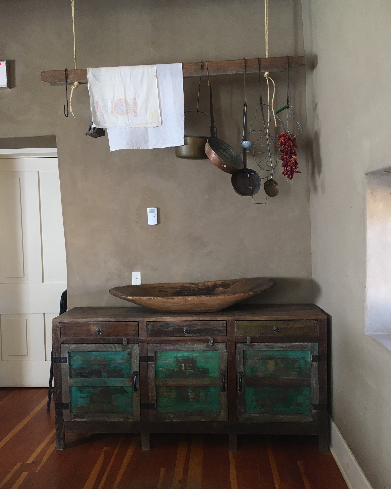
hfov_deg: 47.1
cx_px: 195
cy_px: 255
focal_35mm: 31
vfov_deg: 57.2
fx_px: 448
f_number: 2.2
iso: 64
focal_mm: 4.15
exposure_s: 1/30
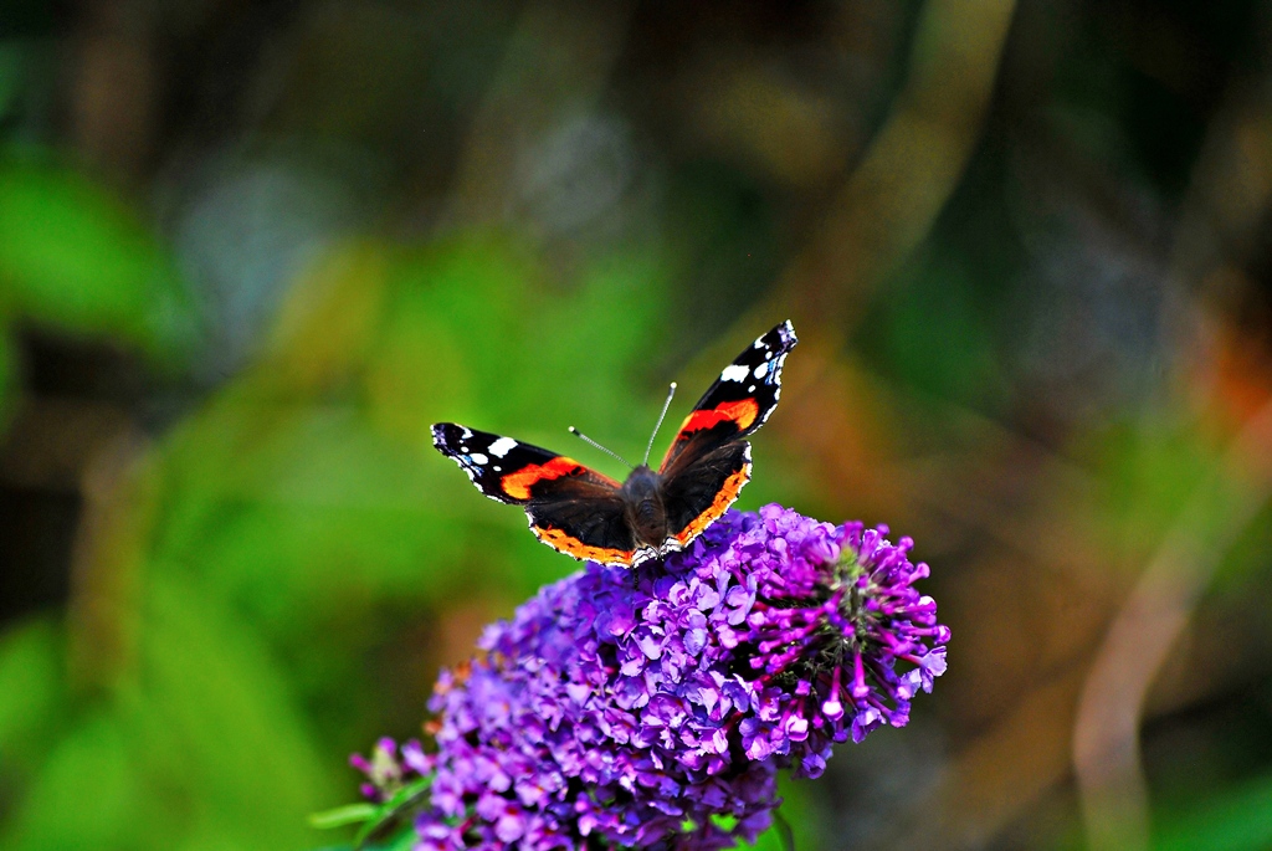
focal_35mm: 300
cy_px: 426
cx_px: 636
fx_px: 10610
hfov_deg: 6.9
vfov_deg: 4.6
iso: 200
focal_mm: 200
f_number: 5.6
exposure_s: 1/640
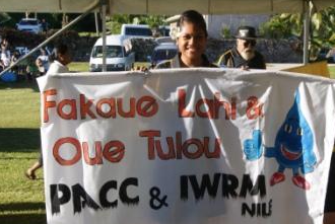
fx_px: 568
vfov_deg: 22.3
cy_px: 126
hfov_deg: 32.6
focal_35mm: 61
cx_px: 224
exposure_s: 1/80
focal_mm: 30
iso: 100
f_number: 9
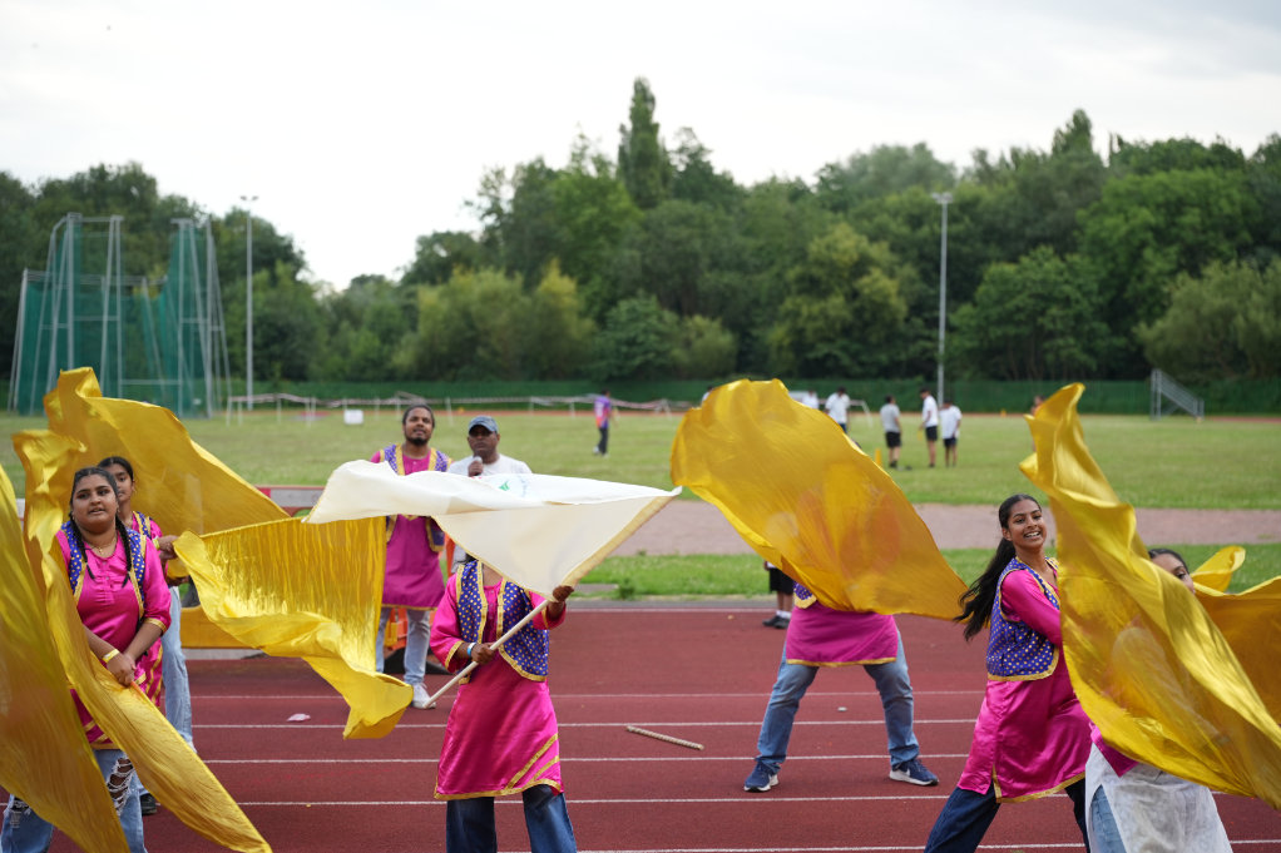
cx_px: 640
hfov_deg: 28.8
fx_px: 2490
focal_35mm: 70
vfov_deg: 19.5
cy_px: 426
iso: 250
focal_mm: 70
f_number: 2.8
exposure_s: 1/500
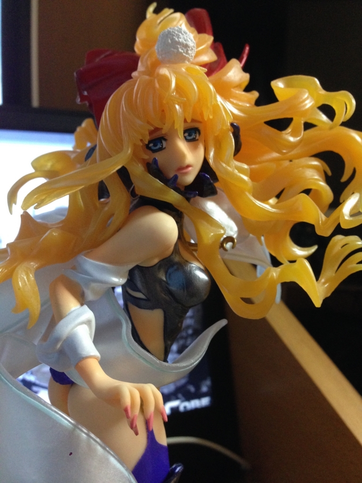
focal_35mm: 33
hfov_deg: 42.9
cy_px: 242
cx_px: 181
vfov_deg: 55.4
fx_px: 460
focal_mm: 4.12
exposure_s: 1/20
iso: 320
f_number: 2.4
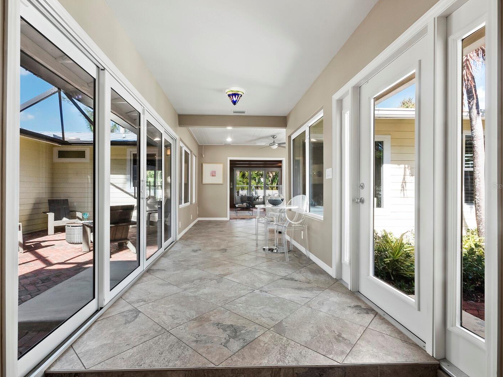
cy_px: 186
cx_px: 239
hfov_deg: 94.4
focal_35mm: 16
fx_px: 232
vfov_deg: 78.1
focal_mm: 7
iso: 400
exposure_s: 1/5
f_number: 11
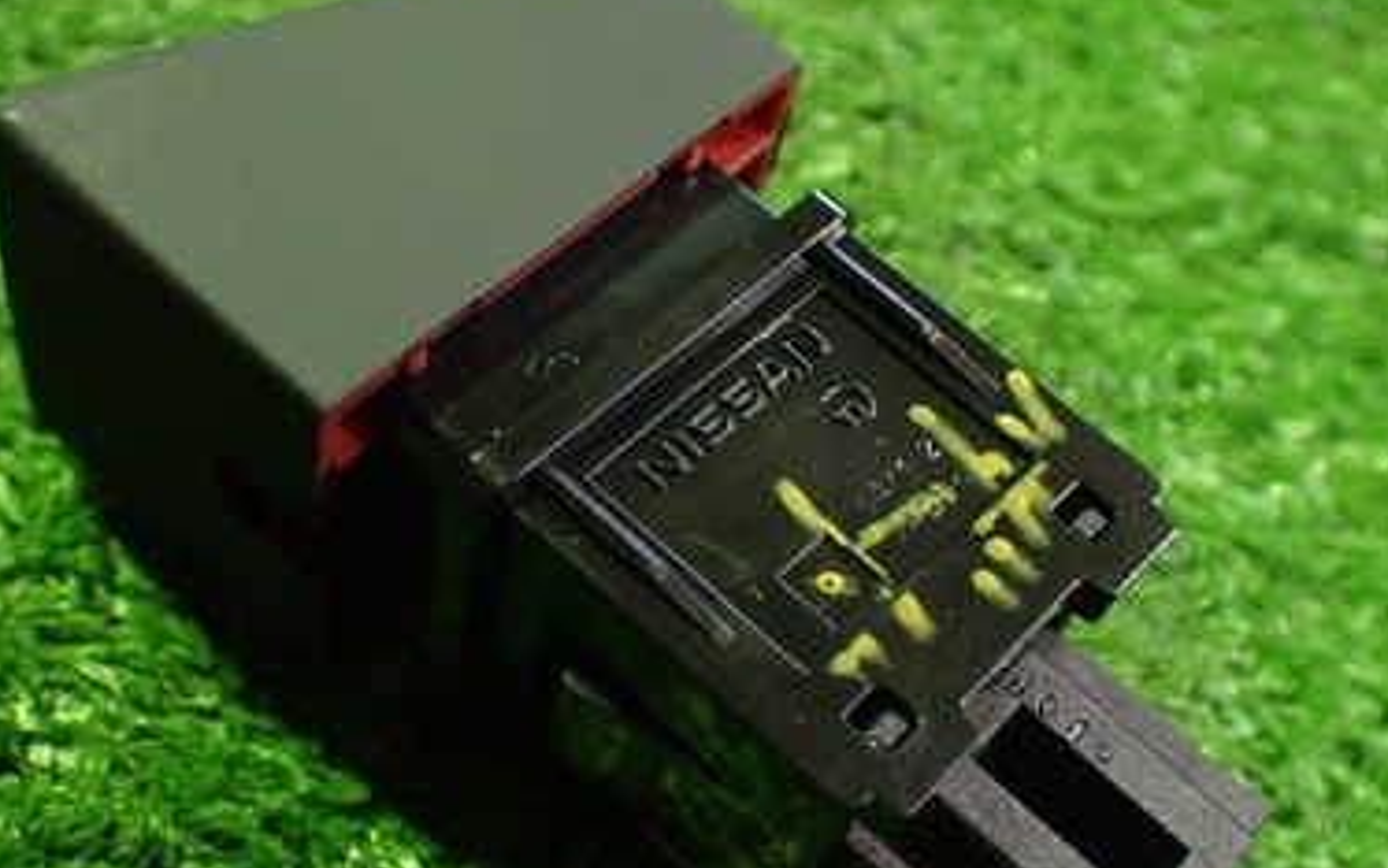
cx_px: 623
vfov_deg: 25.3
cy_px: 490
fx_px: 1930
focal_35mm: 51
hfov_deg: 39.5
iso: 1000
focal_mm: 5.4
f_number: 2.3
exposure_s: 1/30
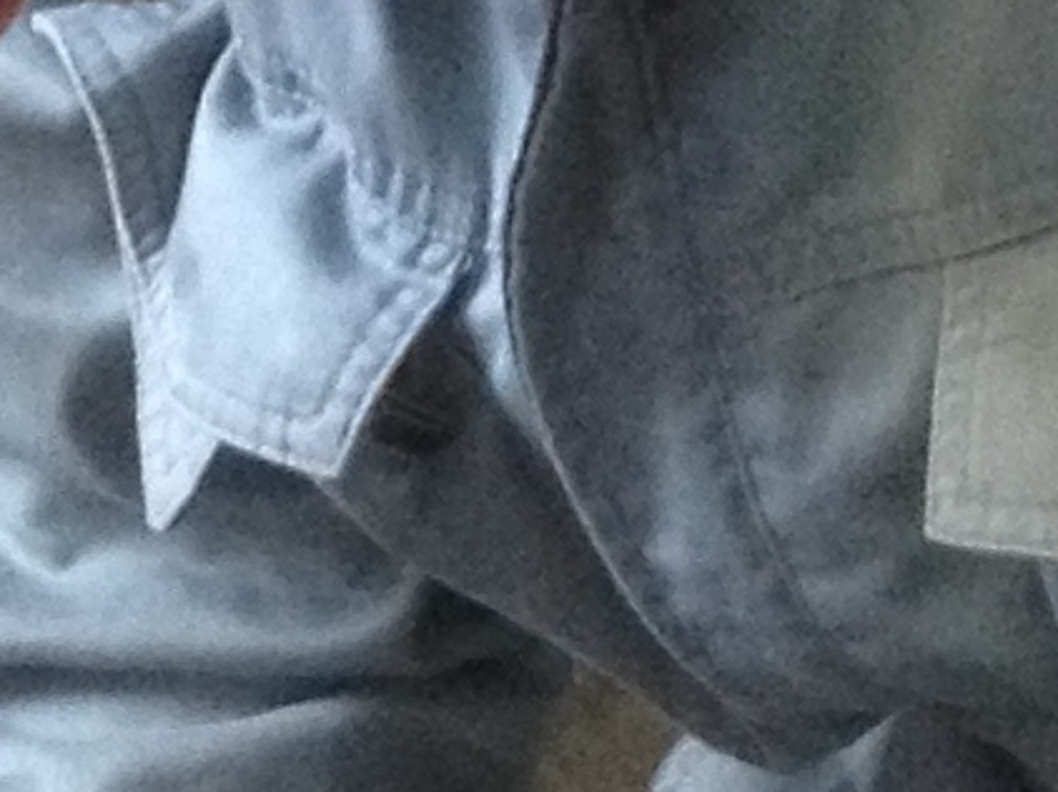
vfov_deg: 5.5
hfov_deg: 7.3
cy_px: 489
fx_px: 8278
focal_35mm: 271
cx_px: 155
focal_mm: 4.3
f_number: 2.4
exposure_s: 1/20
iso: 160
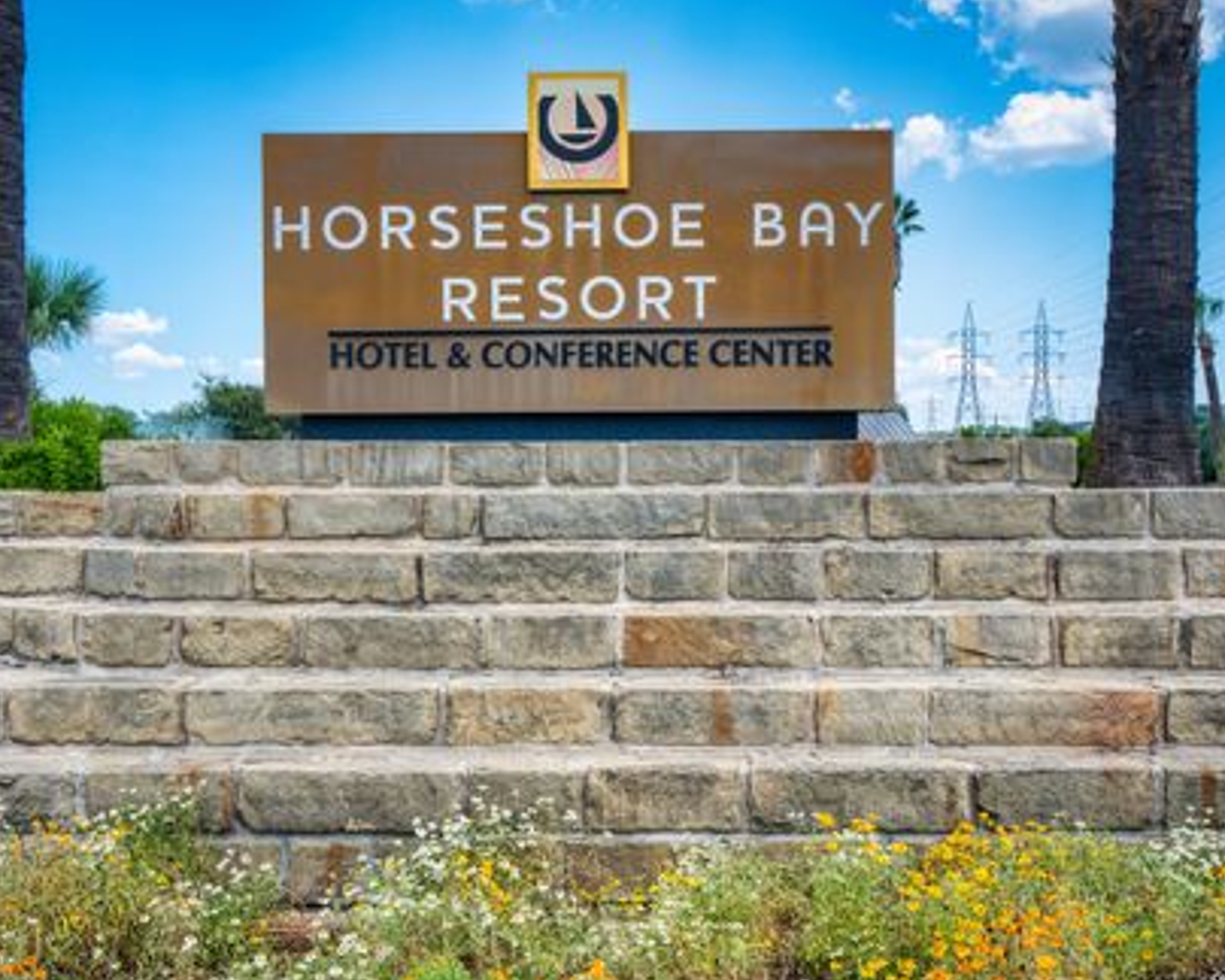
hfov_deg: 50.2
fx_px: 1305
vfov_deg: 41.1
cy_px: 495
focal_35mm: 36
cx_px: 552
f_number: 11
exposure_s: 1/15
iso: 100
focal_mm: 31
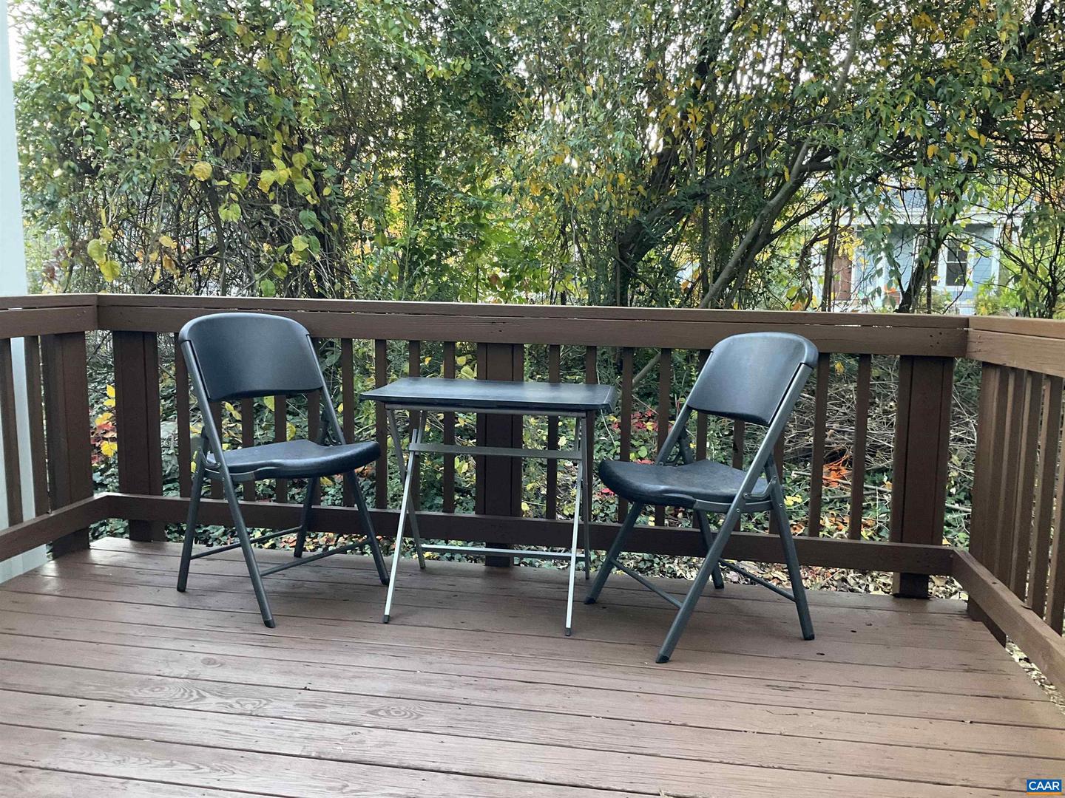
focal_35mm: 29
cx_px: 532
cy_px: 399
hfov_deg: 61.7
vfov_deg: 48.2
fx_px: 892
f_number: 1.8
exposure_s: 1/60
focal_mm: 3
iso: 200
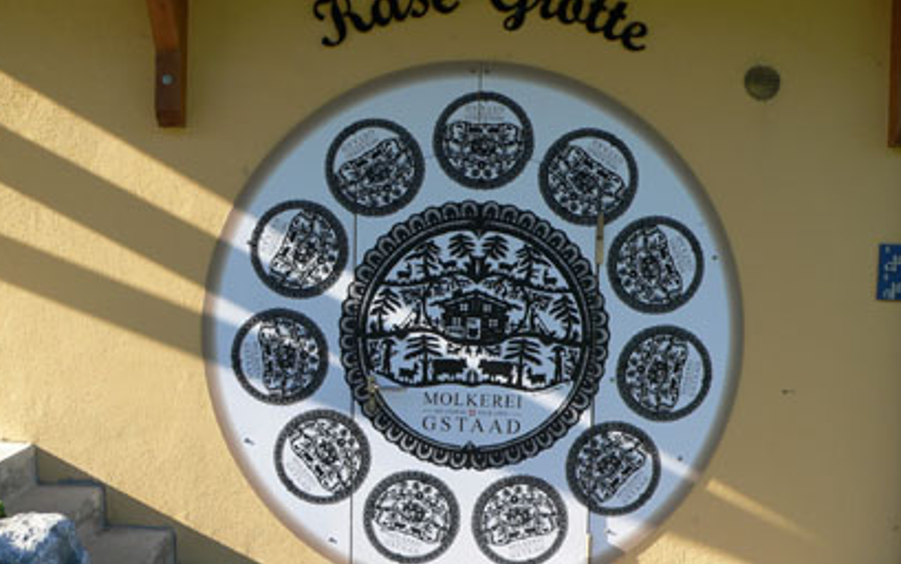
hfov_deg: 47.2
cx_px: 430
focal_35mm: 42
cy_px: 302
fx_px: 1032
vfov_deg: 30.6
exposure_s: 1/200
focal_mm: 6
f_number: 4
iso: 80
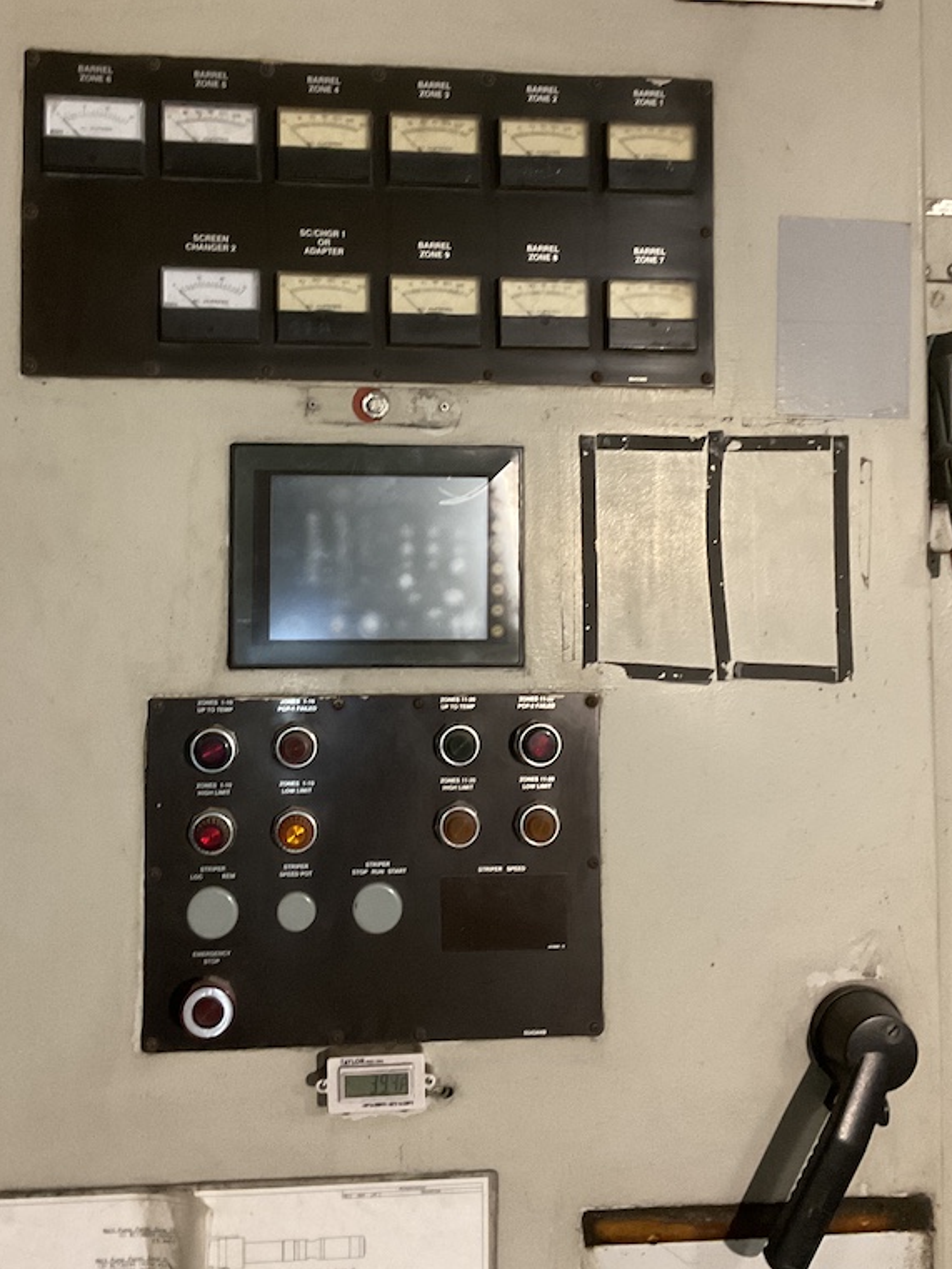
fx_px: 1430
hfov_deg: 36.8
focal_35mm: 39
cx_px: 460
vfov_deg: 47.6
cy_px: 525
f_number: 1.8
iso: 320
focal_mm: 3
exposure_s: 1/40
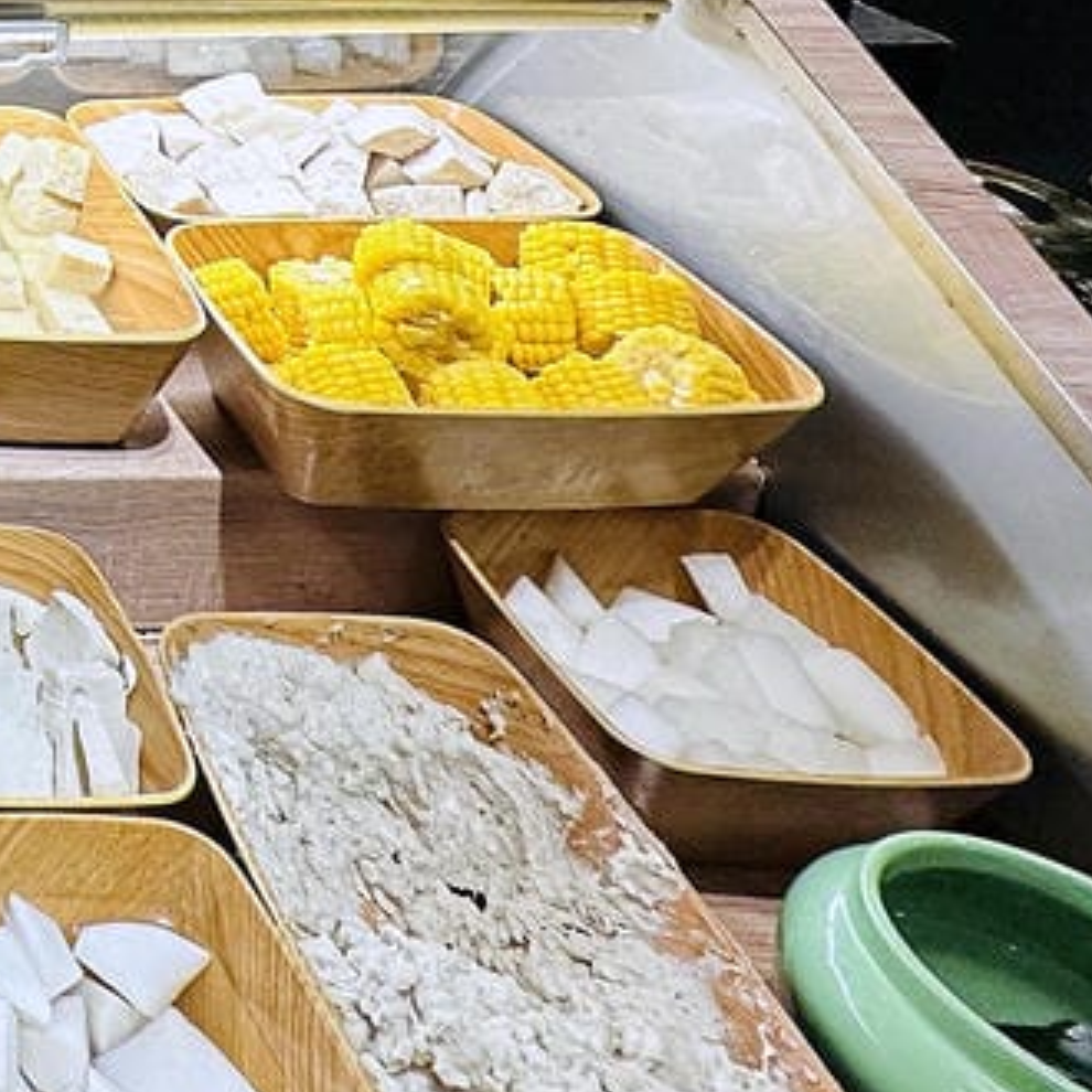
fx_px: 1606
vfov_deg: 31.5
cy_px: -215
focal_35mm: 45
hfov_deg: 26.1
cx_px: -596
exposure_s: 1/120
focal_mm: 2.22
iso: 160
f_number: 2.2
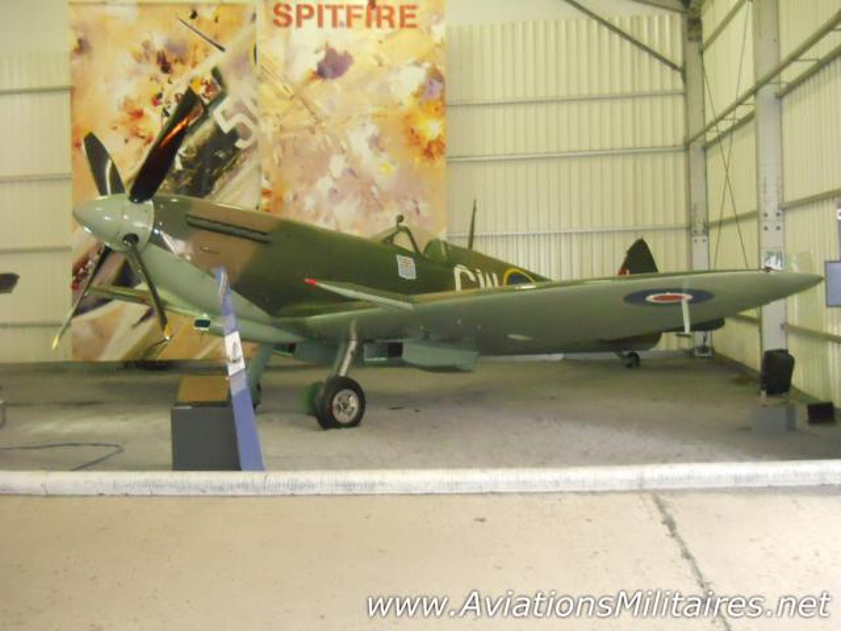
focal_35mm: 41
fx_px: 996
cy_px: 316
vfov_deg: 35.1
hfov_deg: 45.8
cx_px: 420
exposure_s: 1/30
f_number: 3.1
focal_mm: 6.72
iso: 1250
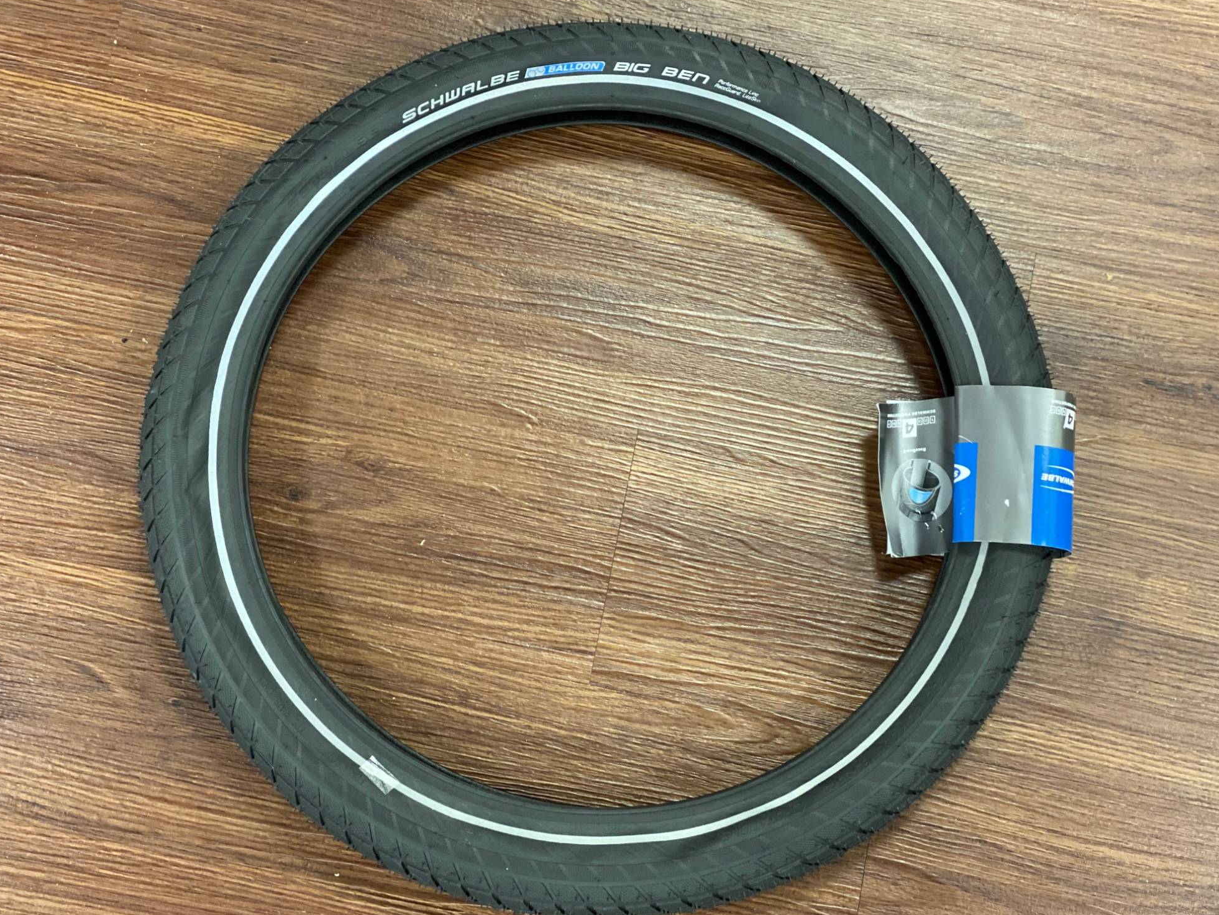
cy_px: 458
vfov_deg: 27.5
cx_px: 607
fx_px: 1867
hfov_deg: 36.2
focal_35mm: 53
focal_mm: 6
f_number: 2
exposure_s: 1/50
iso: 250
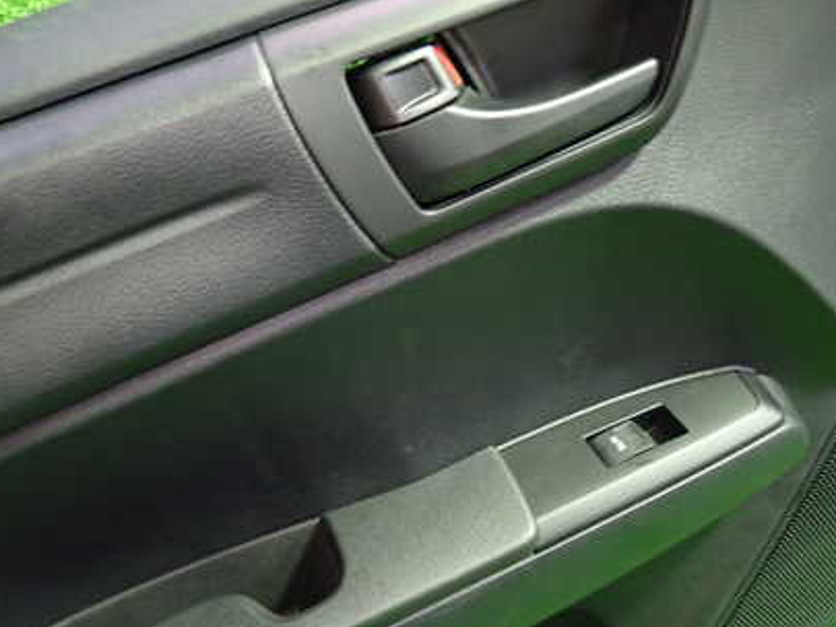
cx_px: 446
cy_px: 412
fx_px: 894
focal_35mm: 37
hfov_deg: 50.1
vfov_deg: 38.3
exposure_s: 1/30
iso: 640
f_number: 2
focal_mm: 4.5
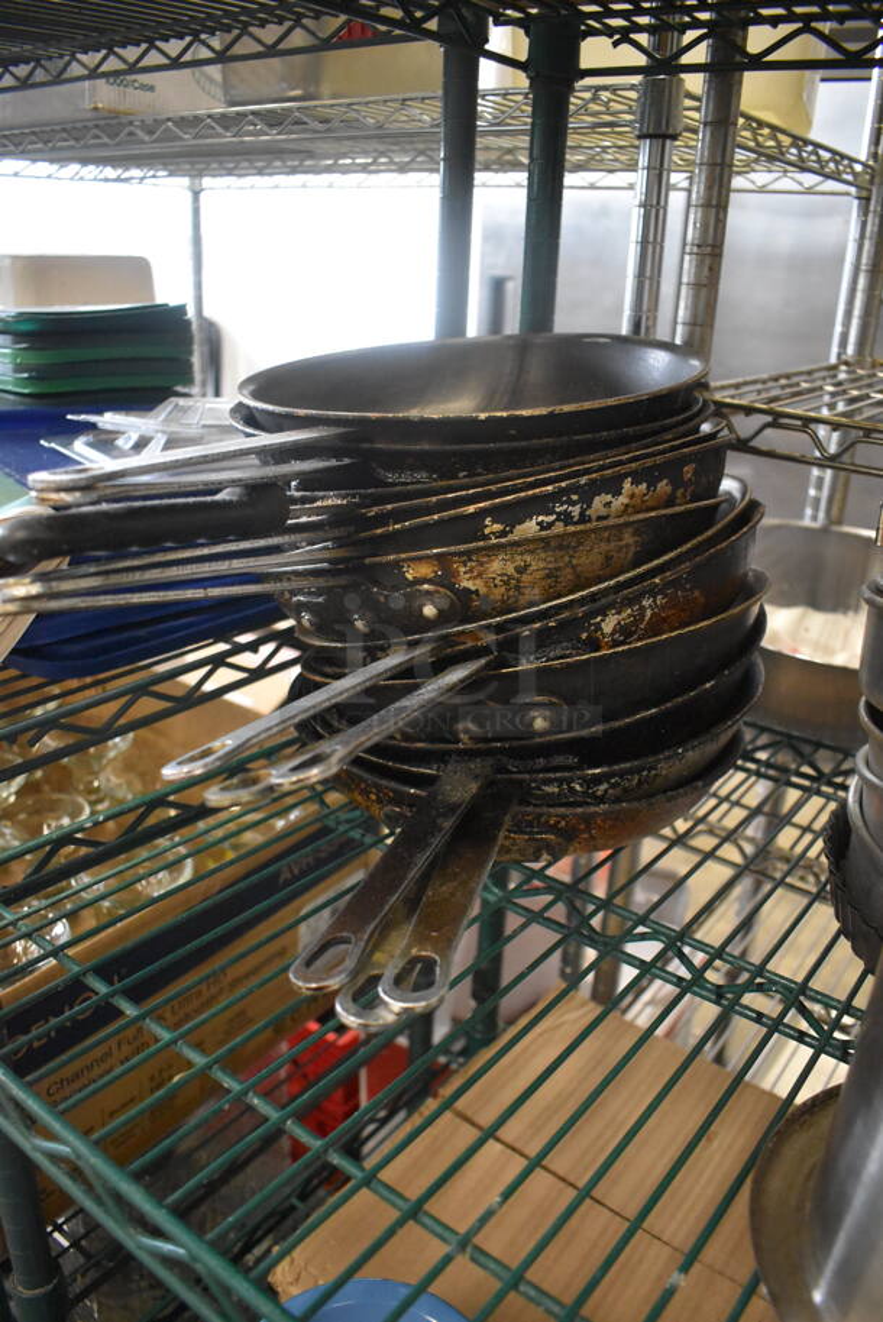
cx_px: 442
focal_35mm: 27
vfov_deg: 67.3
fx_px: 992
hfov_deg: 48.0
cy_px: 661
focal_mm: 18
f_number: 3.5
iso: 5000
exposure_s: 1/125
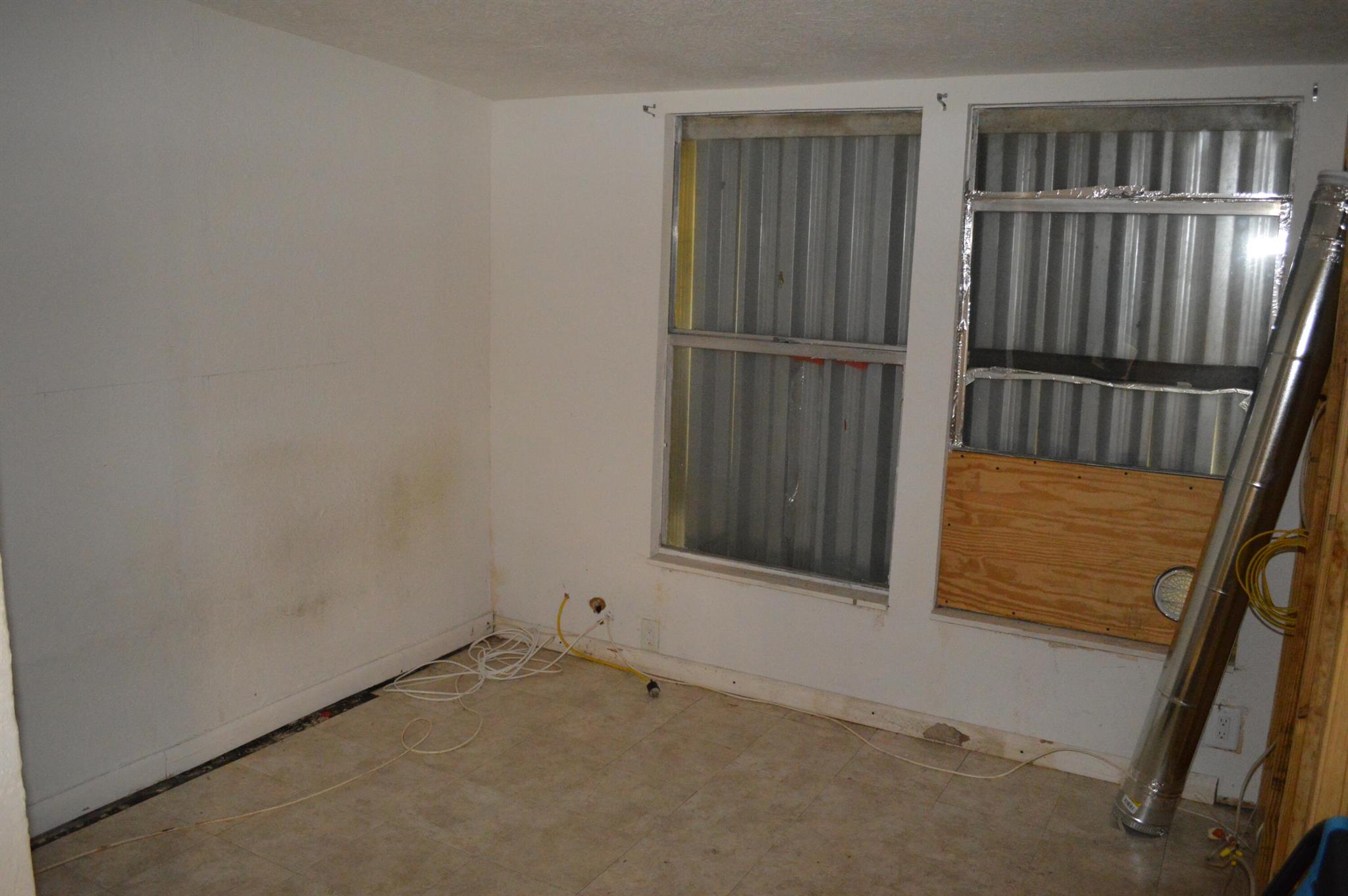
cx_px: 674
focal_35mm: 27
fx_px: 1010
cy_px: 448
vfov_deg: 47.8
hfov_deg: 67.4
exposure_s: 1/60
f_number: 3.5
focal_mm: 18
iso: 3200
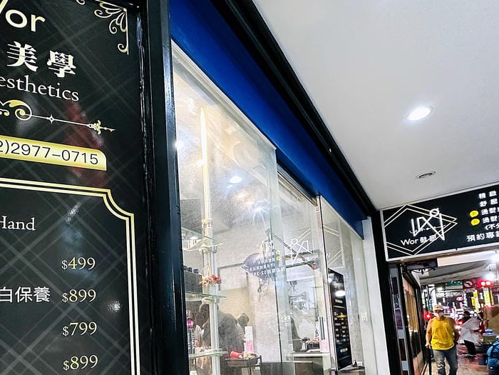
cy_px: 299
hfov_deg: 70.6
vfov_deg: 53.1
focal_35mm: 24
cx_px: 191
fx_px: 346
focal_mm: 2.22
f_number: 2.2
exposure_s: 1/60
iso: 400
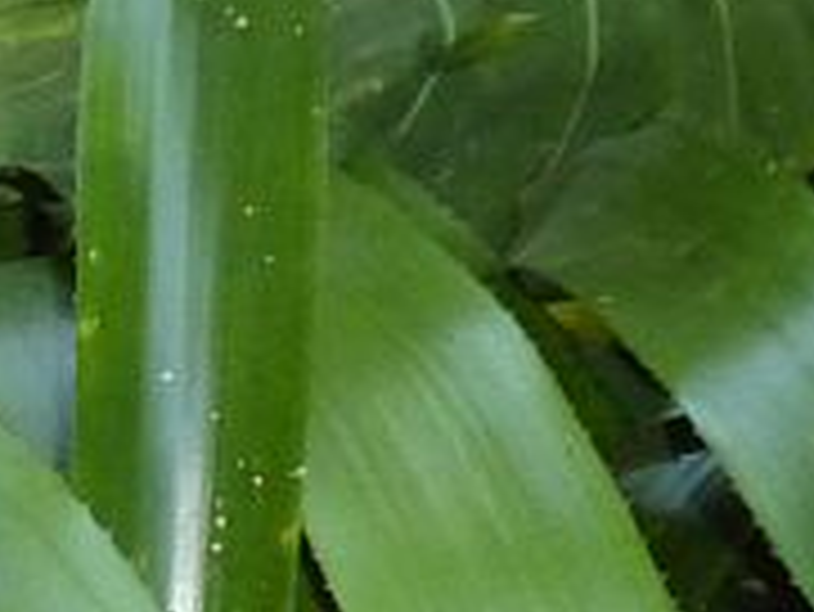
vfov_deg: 6.9
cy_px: 976
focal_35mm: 212
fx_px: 4989
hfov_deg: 9.1
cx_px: -445
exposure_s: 1/60
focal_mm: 10.3
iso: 800
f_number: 4.2
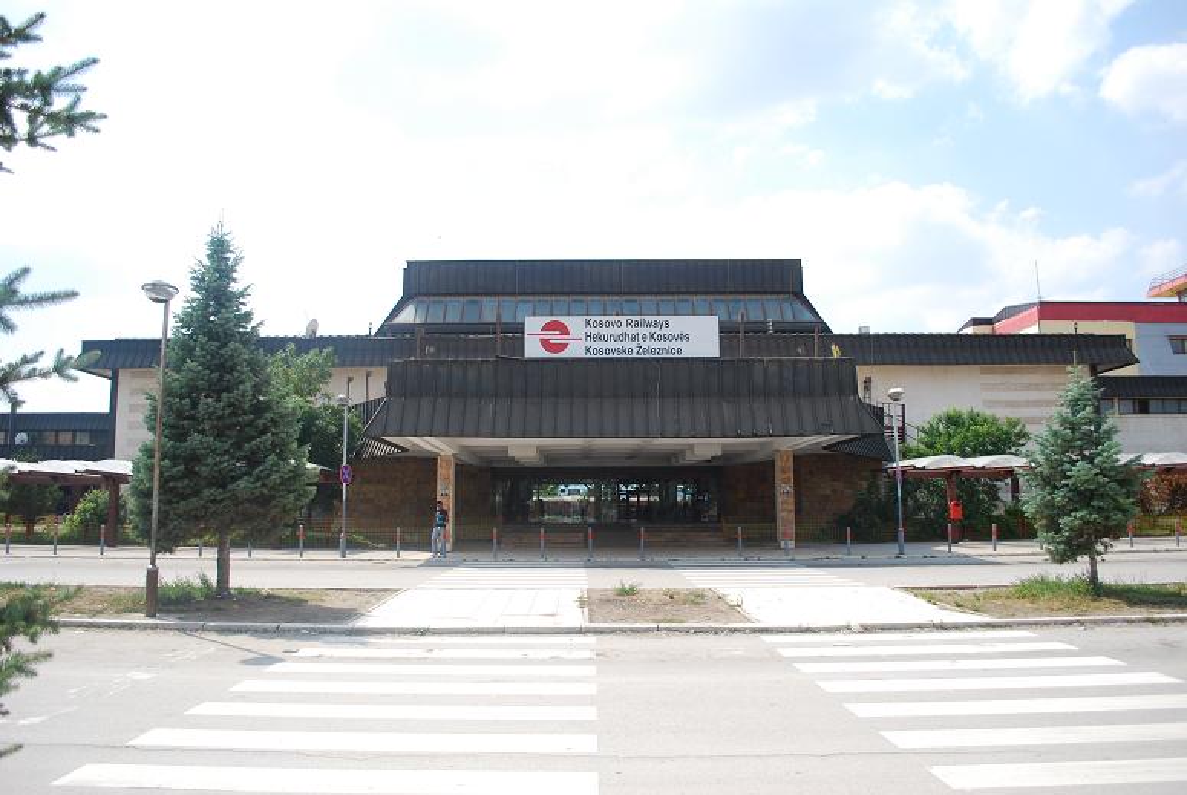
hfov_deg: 67.3
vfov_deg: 48.1
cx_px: 594
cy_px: 398
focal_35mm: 27
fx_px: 891
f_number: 4
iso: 200
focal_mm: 18
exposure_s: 1/1000
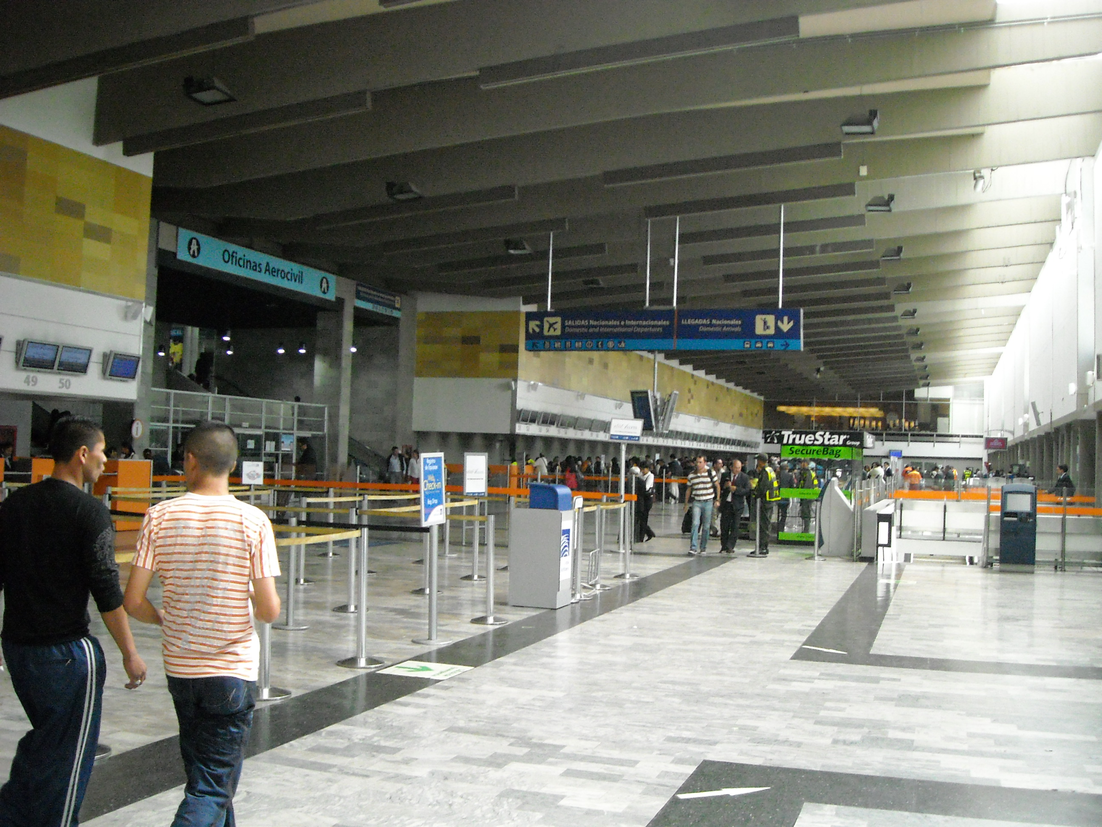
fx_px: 1114
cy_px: 414
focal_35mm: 35
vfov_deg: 40.7
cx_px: 551
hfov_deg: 52.6
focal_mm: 5.7
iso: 475
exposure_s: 1/250
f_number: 2.8
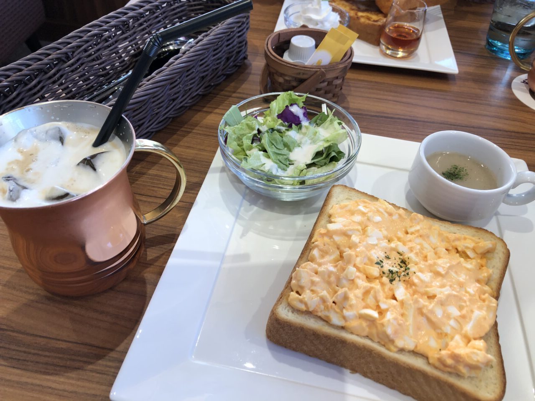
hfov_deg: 63.4
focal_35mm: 28
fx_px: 433
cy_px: 200
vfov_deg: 49.7
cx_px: 268
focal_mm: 3.99
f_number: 1.8
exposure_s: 1/120
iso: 50
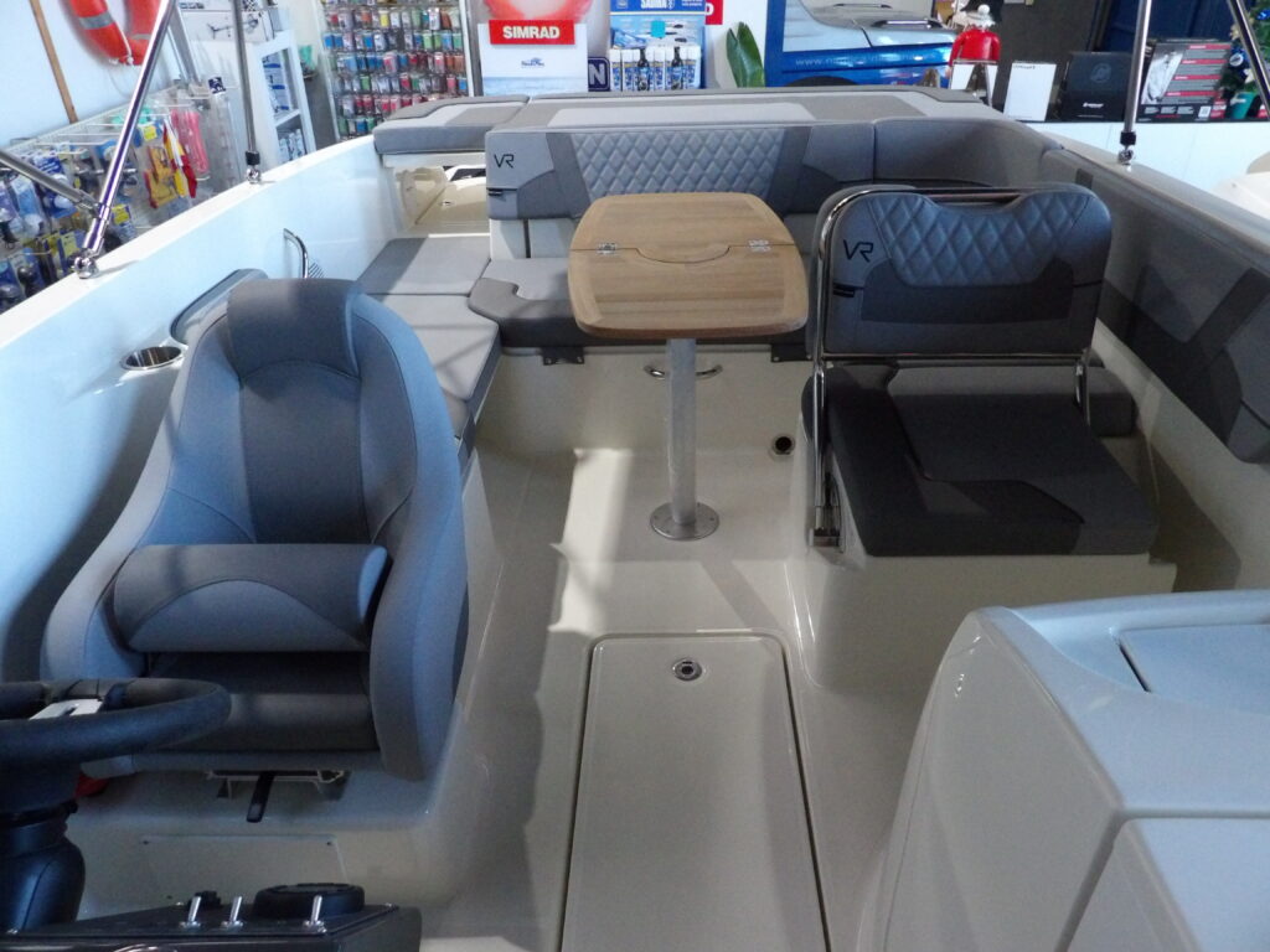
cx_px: 635
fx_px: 881
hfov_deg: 71.6
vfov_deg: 56.8
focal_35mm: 24
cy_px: 476
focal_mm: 4.3
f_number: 3.2
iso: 800
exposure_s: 1/60
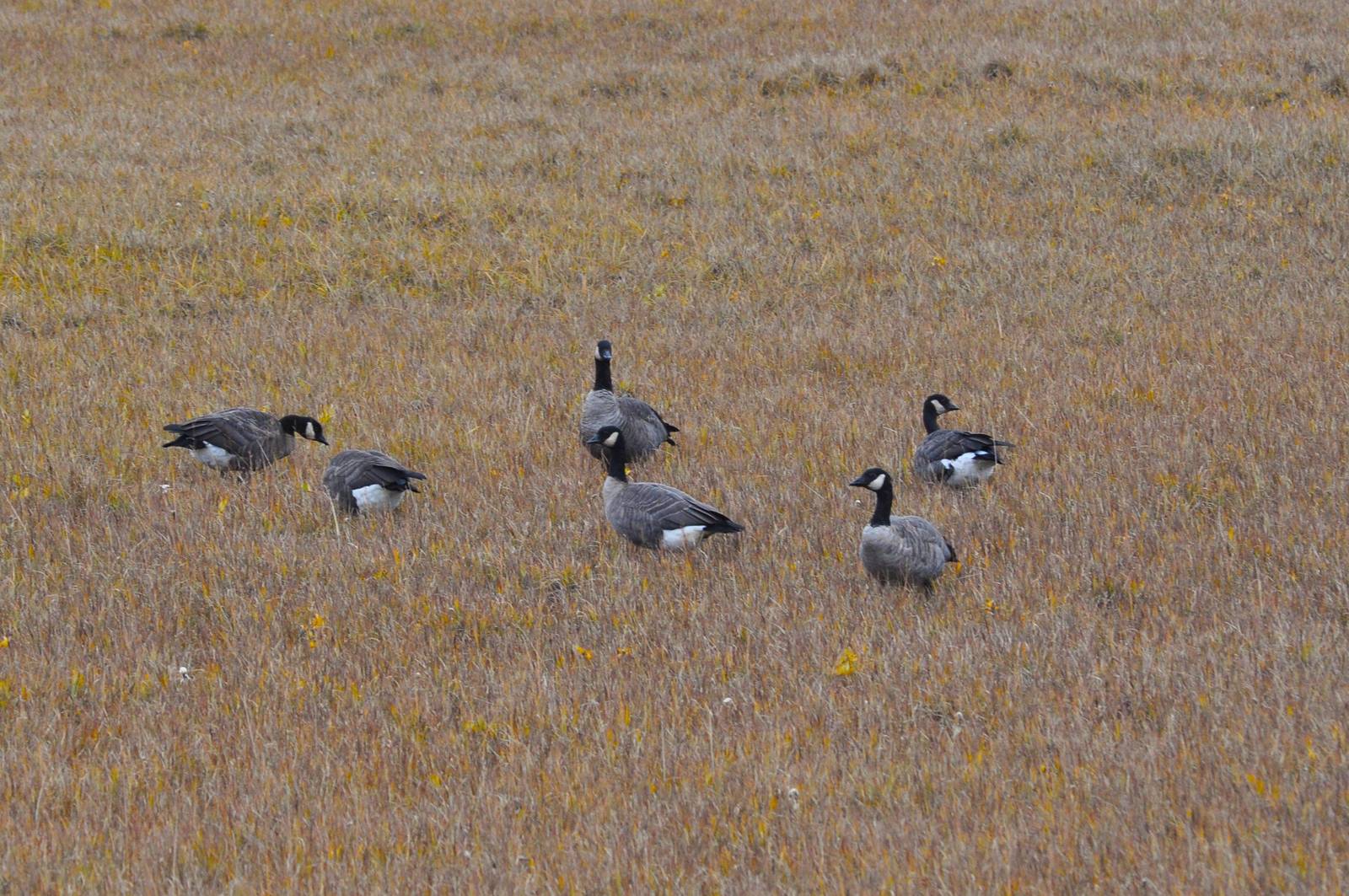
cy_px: 448
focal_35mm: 255
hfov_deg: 8.1
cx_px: 674
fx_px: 9545
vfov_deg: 5.4
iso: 560
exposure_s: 1/125
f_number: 9
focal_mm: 170
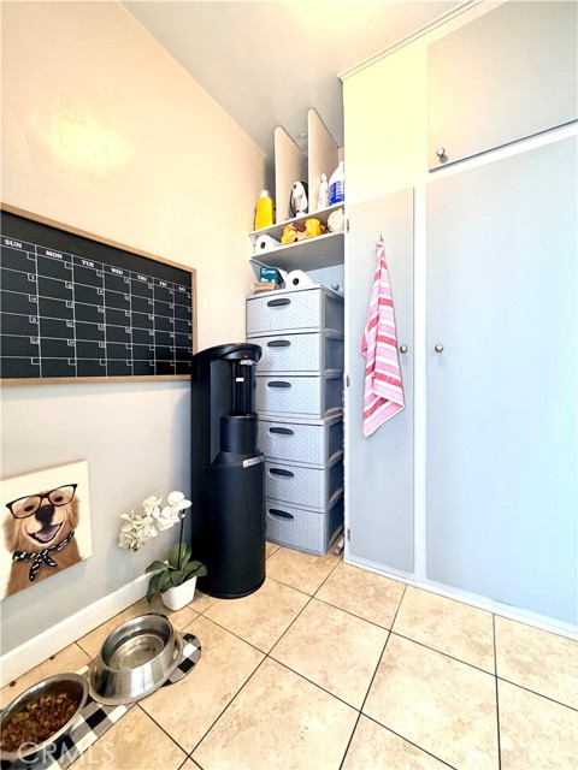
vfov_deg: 102.1
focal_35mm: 14
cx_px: 289
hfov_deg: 85.7
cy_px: 385
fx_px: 312
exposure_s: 1/60
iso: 250
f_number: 2.2
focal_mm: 2.22
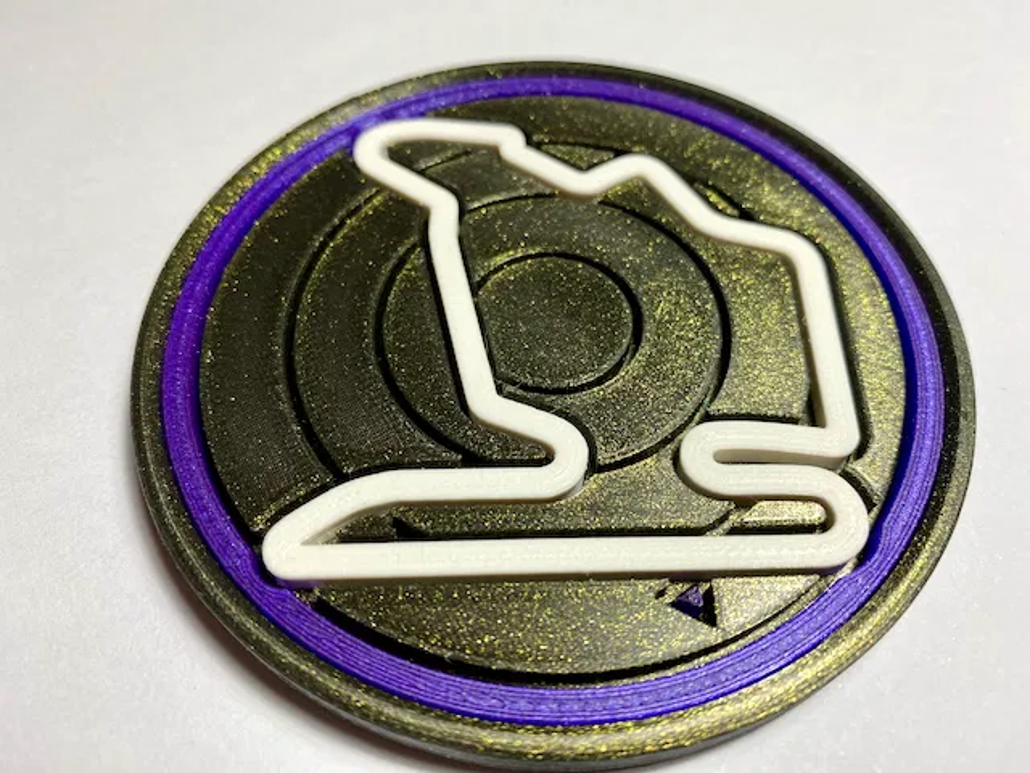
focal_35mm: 26
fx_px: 774
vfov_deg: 53.1
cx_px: 515
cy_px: 386
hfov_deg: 67.3
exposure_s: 1/100
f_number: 1.8
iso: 40
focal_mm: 4.25
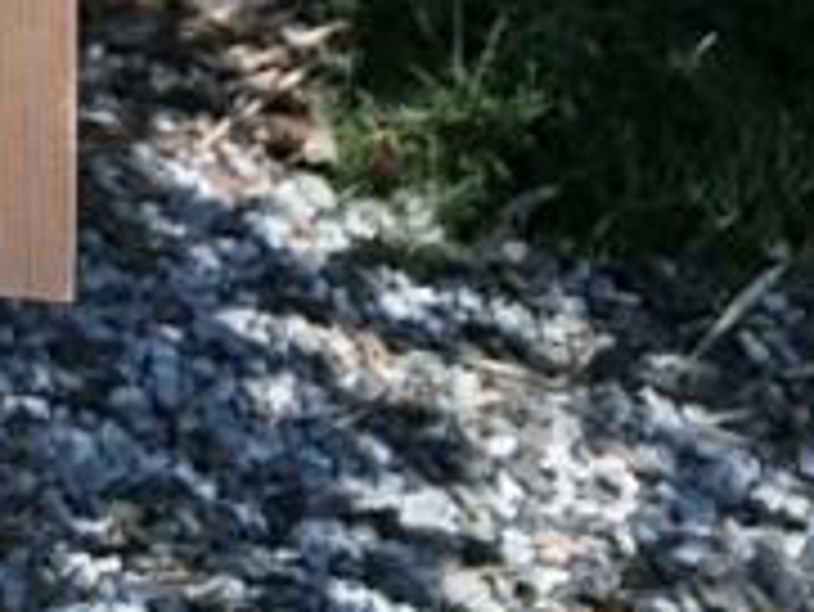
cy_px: -616
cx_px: -1426
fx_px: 3718
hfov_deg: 10.1
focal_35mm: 158
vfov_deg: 8.9
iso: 20
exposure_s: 1/1880
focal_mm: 3.99
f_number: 1.8
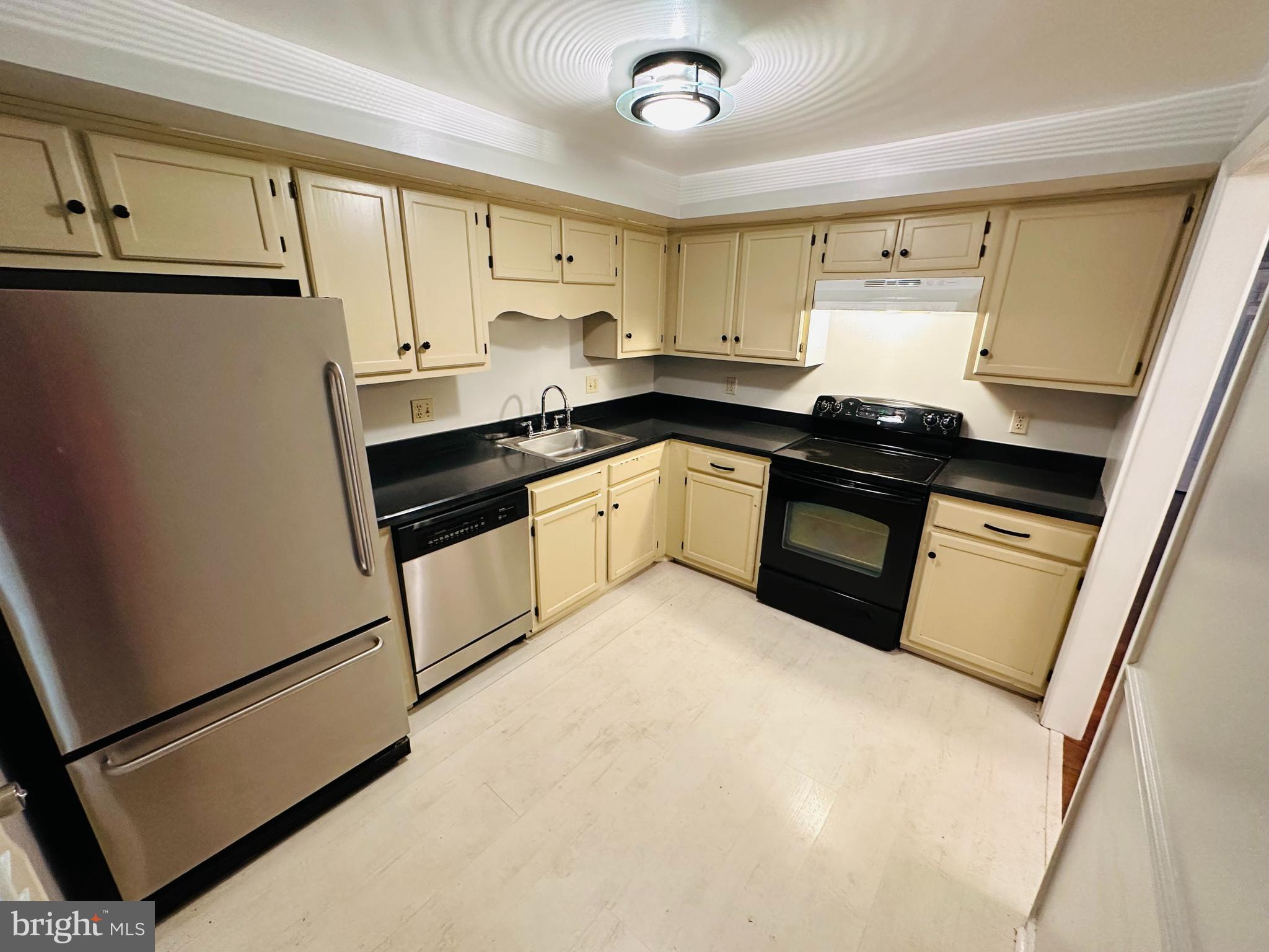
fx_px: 513
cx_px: 634
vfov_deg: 85.7
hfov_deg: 102.1
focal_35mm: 14
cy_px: 476
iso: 500
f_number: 2.2
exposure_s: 1/60
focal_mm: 2.22
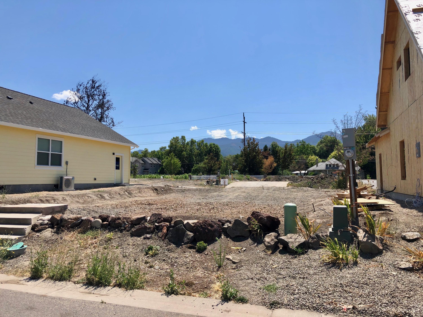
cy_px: 158
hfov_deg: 63.4
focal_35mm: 28
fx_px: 342
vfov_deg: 49.7
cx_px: 212
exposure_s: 1/2288
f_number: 1.8
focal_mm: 4
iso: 20
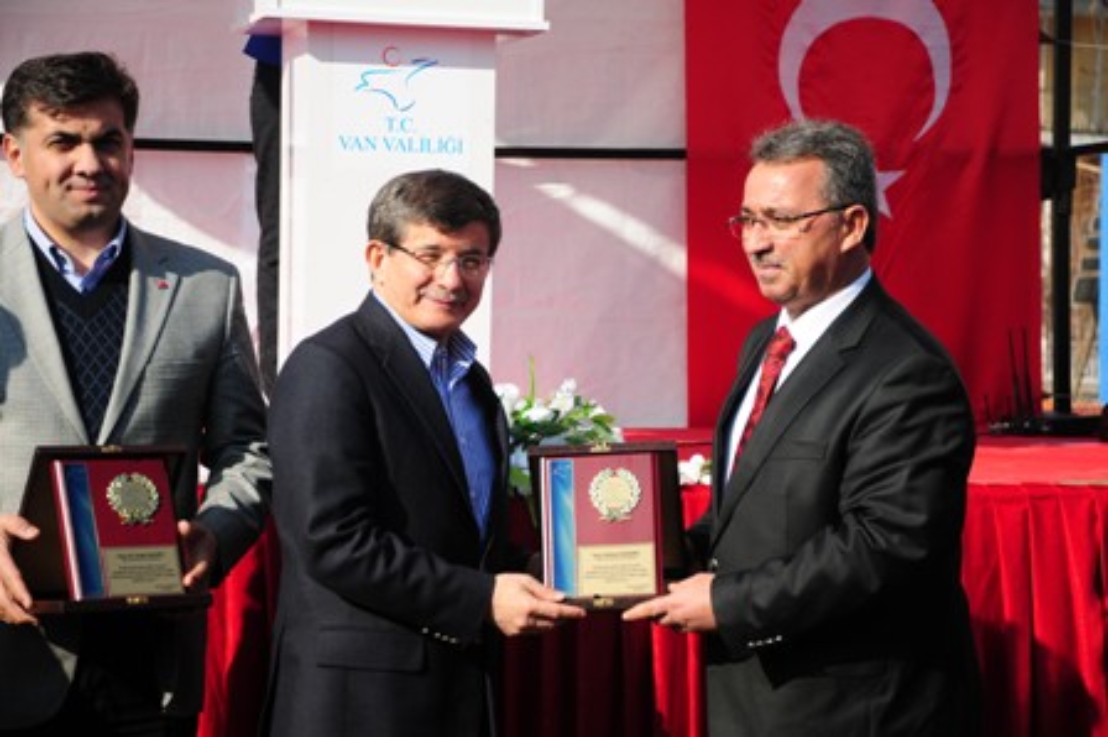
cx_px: 554
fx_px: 3460
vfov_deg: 12.2
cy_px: 368
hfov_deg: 18.2
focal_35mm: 112
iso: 200
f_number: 5.3
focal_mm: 75
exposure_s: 1/640
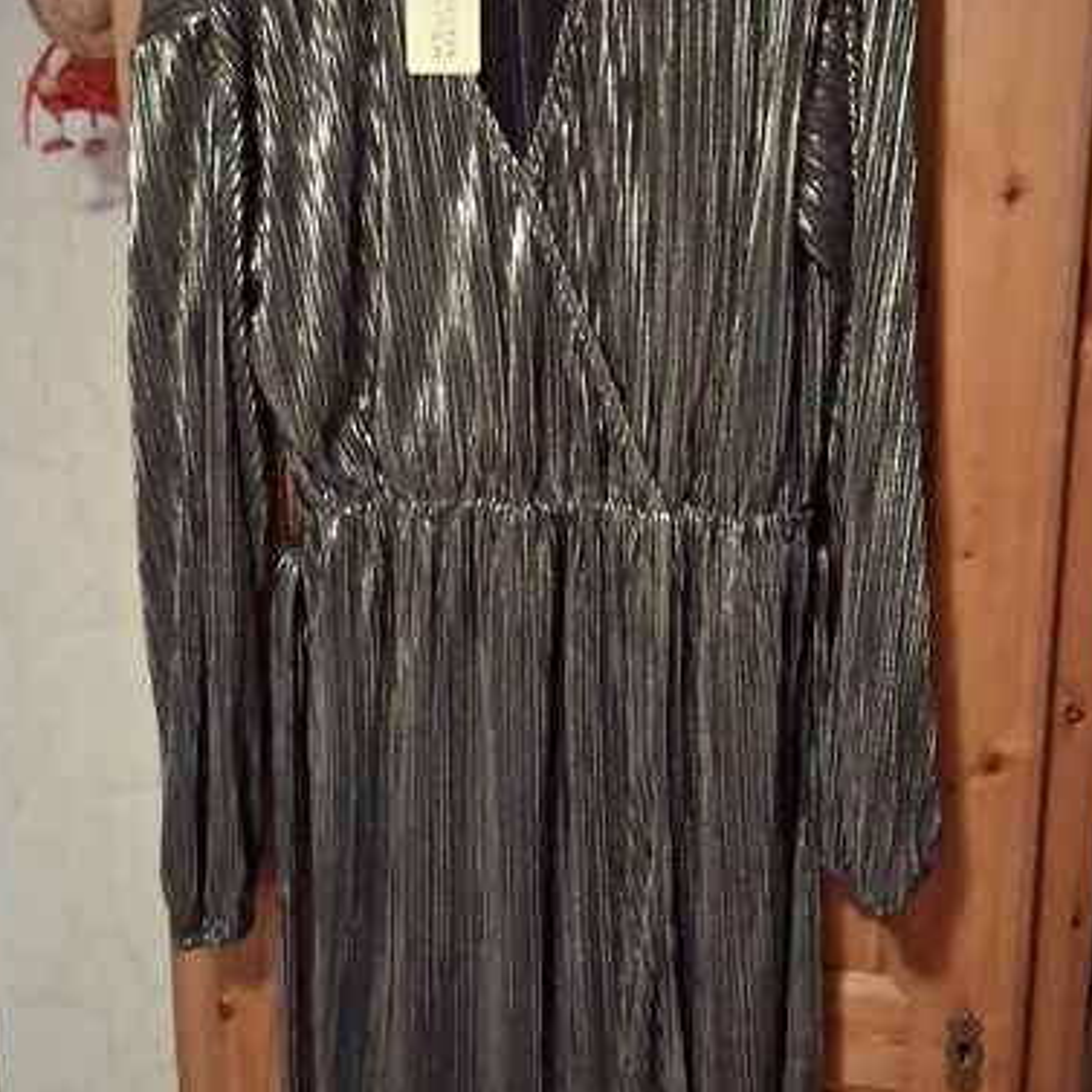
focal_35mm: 39
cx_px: 571
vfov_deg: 42.8
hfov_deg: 42.8
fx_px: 1392
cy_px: 498
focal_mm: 3.98
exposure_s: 1/10
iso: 1250
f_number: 1.8
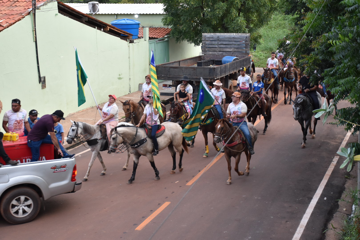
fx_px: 600
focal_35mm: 60
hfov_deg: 33.4
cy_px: 120
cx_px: 180
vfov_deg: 22.6
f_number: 5
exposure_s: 1/100
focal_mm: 40
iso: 800
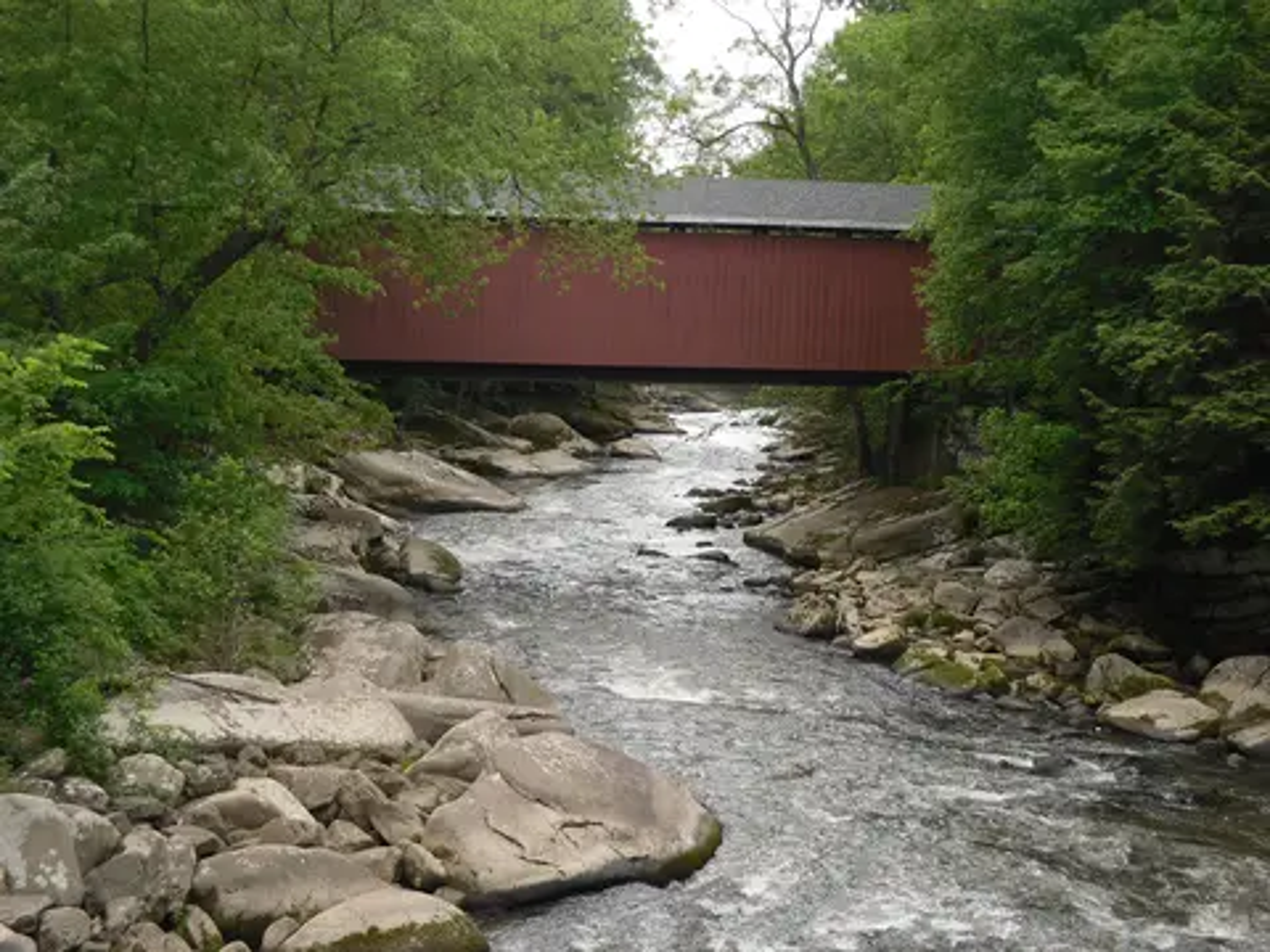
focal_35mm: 56
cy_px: 476
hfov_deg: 34.3
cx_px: 635
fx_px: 2055
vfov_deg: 26.1
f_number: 3.6
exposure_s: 1/173
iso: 80
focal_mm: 9.98
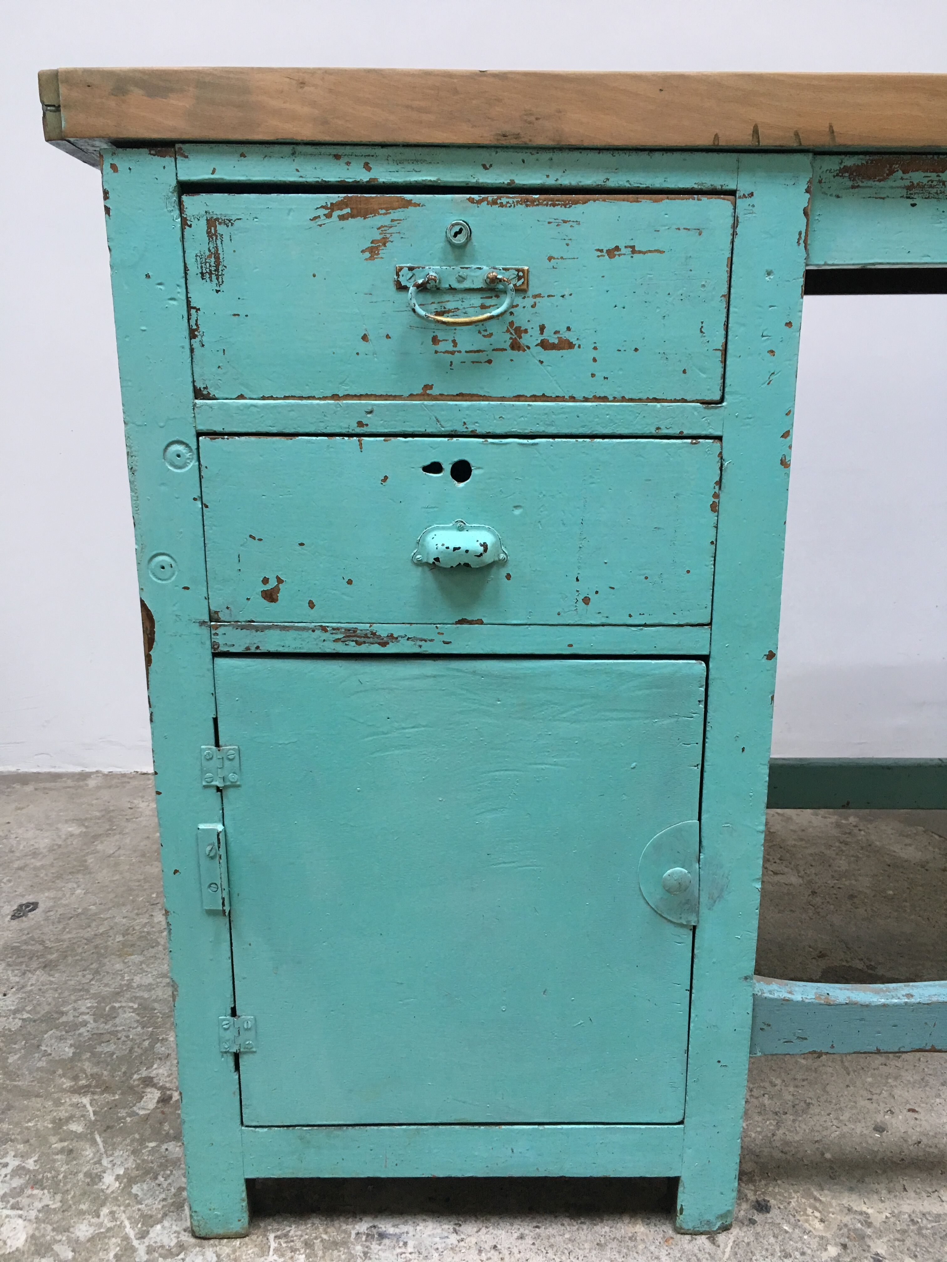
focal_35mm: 29
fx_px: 1058
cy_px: 631
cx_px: 474
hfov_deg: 48.2
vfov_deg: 61.7
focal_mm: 4.15
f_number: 2.2
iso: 125
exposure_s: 1/33
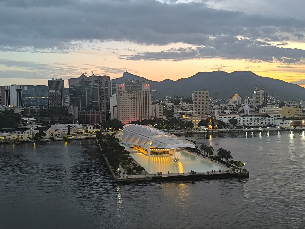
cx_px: 152
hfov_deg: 41.2
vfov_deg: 31.5
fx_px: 405
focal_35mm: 46
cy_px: 114
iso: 1000
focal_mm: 6.14
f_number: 1.65
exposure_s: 1/40
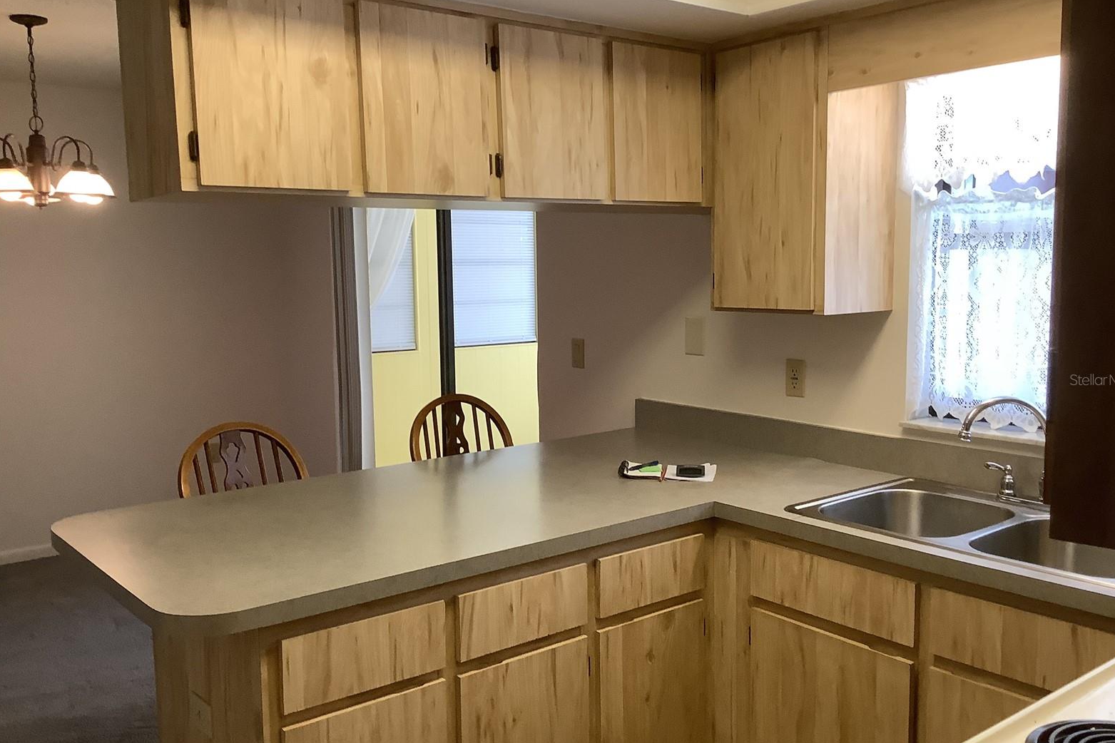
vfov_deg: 40.0
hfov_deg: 57.2
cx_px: 566
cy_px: 379
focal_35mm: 33
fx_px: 1022
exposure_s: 1/60
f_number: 2.4
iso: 125
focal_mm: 3.3
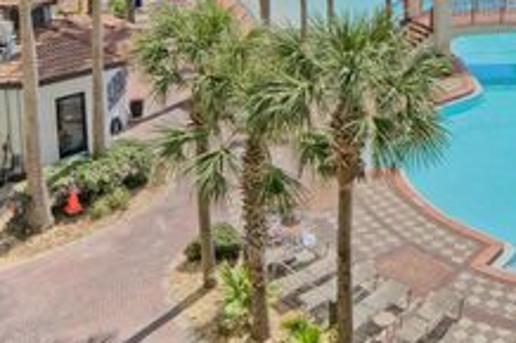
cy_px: -44
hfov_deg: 35.0
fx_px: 788
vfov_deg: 23.0
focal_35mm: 55
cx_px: 419
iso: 100
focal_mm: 24
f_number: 8
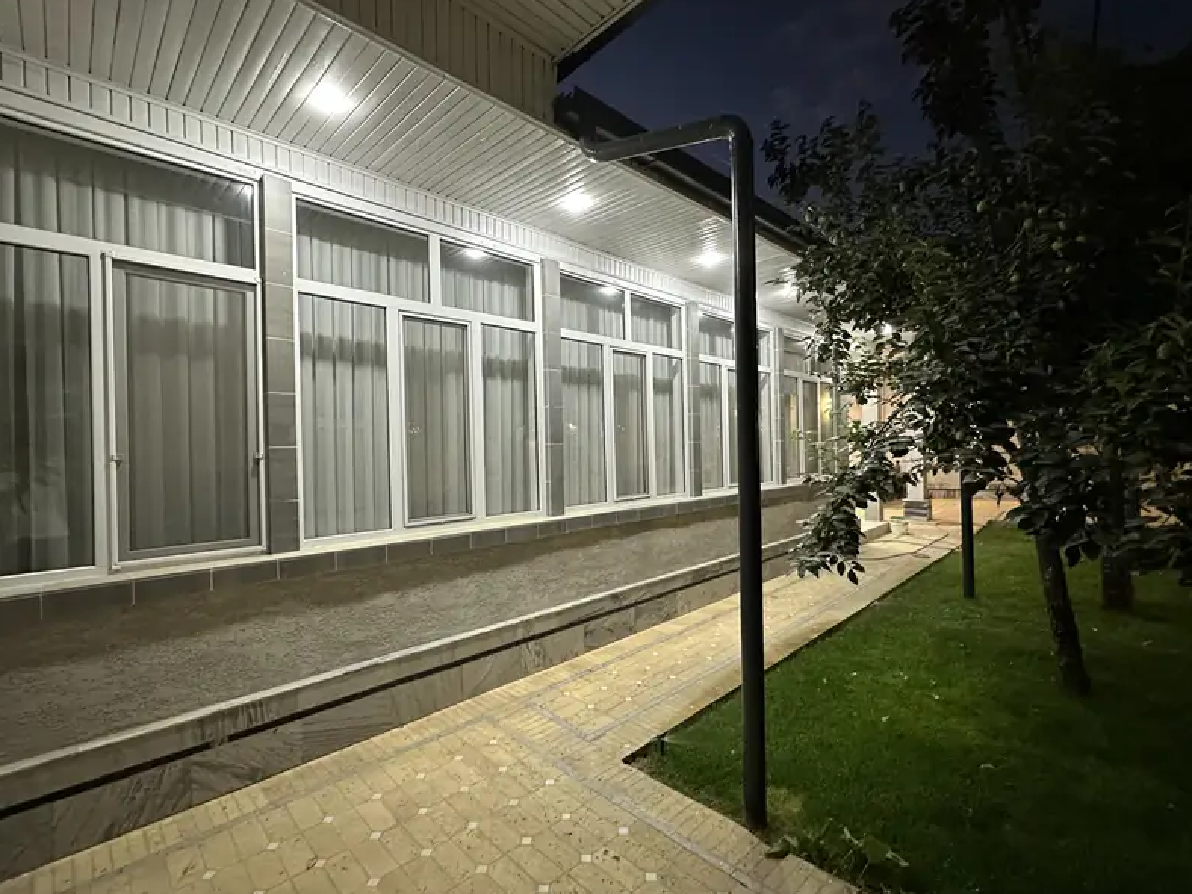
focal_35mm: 16
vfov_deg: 78.1
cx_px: 569
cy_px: 452
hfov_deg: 94.4
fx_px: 551
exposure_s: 1/50
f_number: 2.2
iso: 500
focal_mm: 2.22
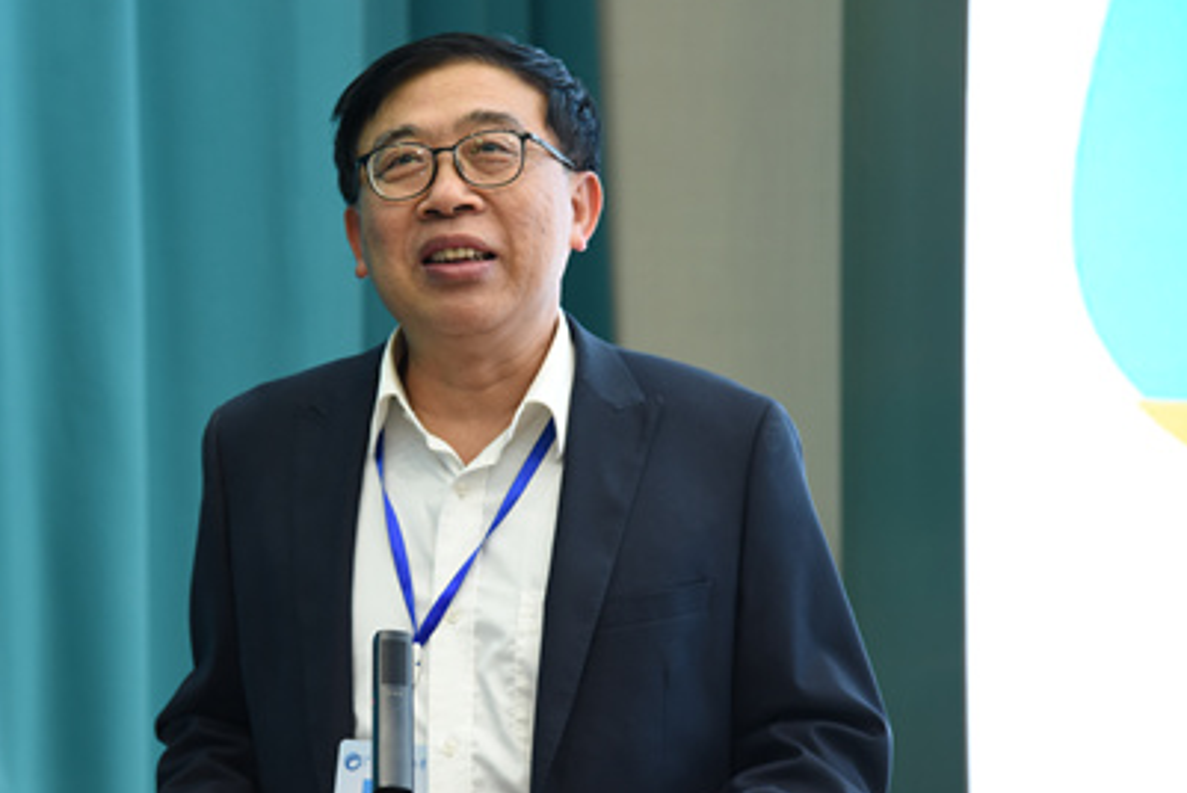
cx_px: 420
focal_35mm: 144
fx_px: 4751
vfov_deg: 9.5
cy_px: 404
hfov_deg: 14.2
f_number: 4
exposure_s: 1/50
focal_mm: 105
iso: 1000
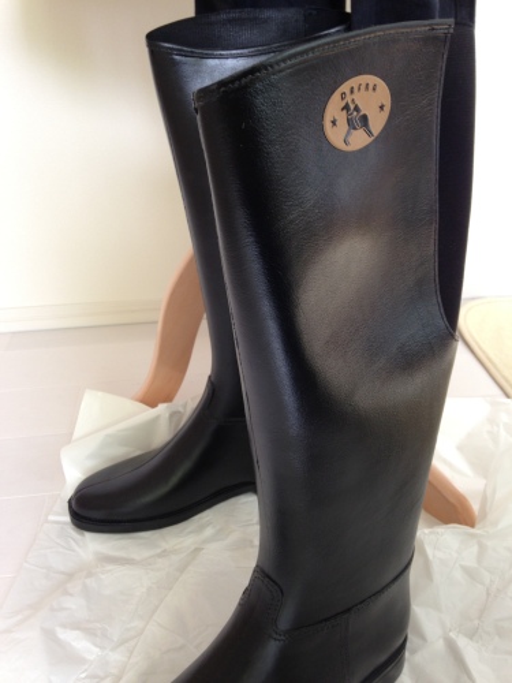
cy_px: 342
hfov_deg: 42.9
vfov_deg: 55.4
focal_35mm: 33
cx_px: 256
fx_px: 651
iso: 64
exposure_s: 1/20
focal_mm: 4.13
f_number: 2.4
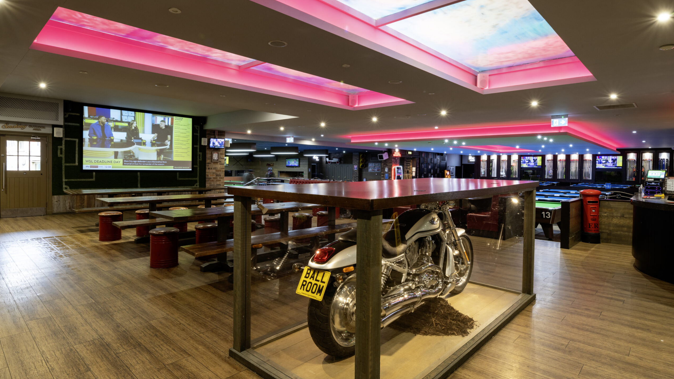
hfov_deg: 86.6
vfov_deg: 55.8
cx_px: 337
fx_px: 357
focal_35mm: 20
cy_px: 200
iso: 200
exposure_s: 2.5
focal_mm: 19
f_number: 16
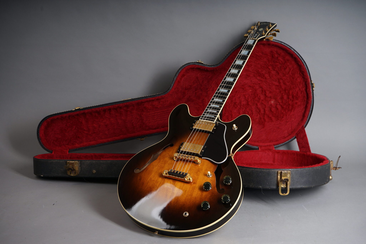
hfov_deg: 36.3
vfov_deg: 24.6
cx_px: 183
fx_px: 559
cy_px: 122
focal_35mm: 55
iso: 160
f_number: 9
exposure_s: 1/160
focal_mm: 55
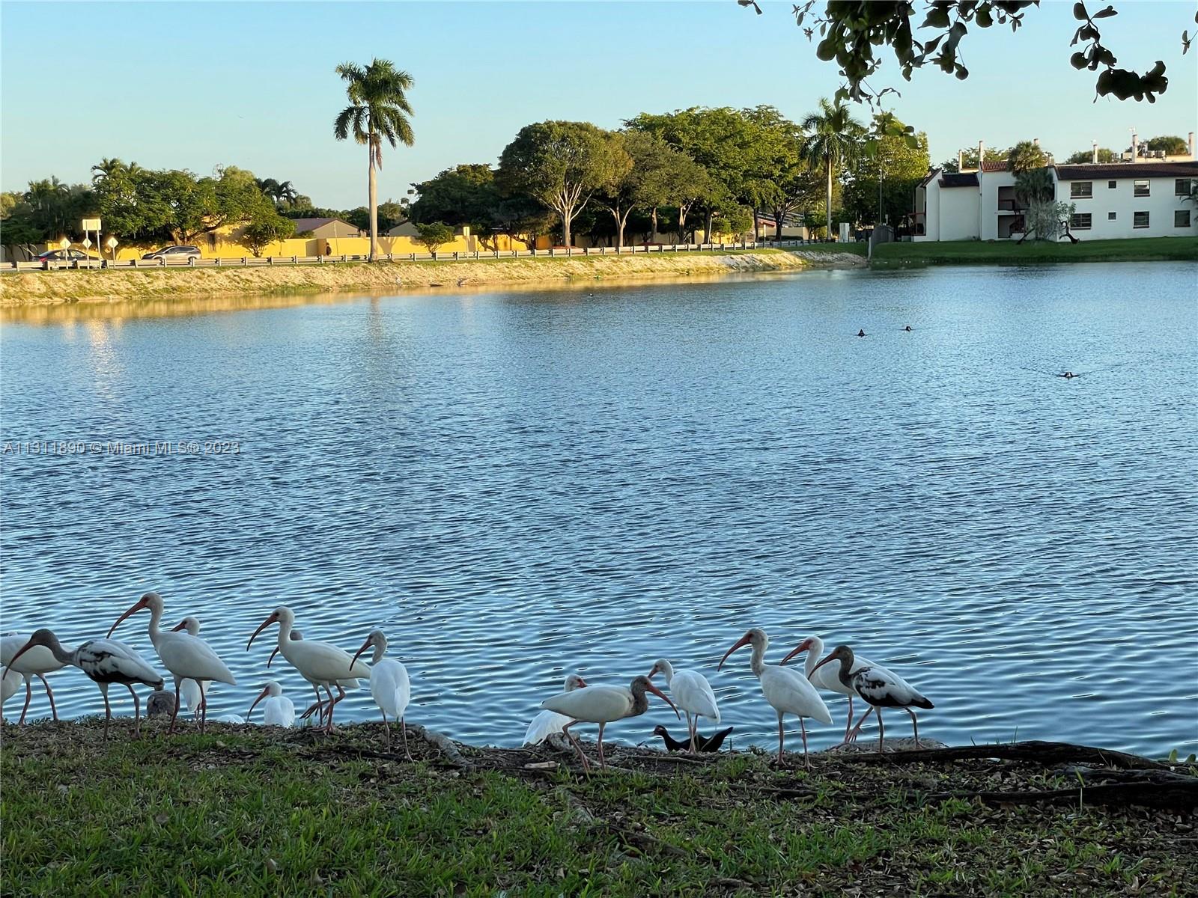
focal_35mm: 52
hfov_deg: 36.8
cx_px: 599
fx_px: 1800
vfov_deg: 28.0
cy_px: 449
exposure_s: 1/338
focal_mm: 6
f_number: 2
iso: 25
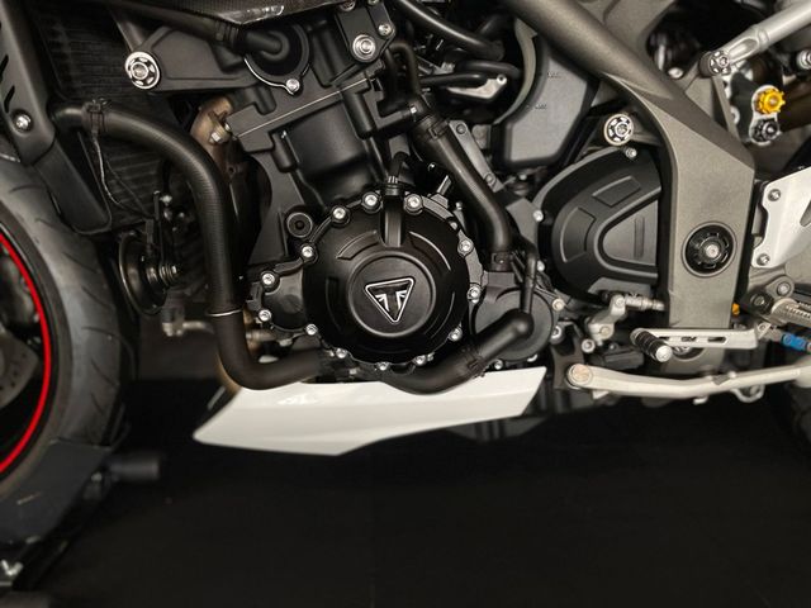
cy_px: 304
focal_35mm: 26
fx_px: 609
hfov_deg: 67.3
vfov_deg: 53.1
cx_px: 406
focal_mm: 4.2
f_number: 1.6
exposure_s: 1/50
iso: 64
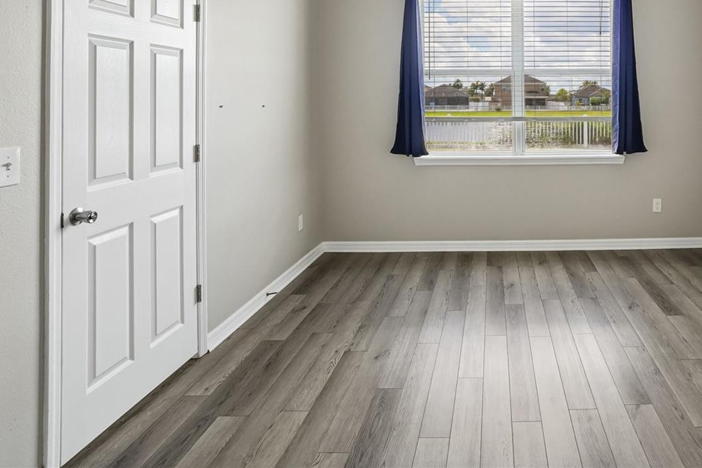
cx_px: 503
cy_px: 110
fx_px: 448
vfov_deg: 52.4
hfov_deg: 72.2
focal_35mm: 23
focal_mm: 10
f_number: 8
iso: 125
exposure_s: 1/30
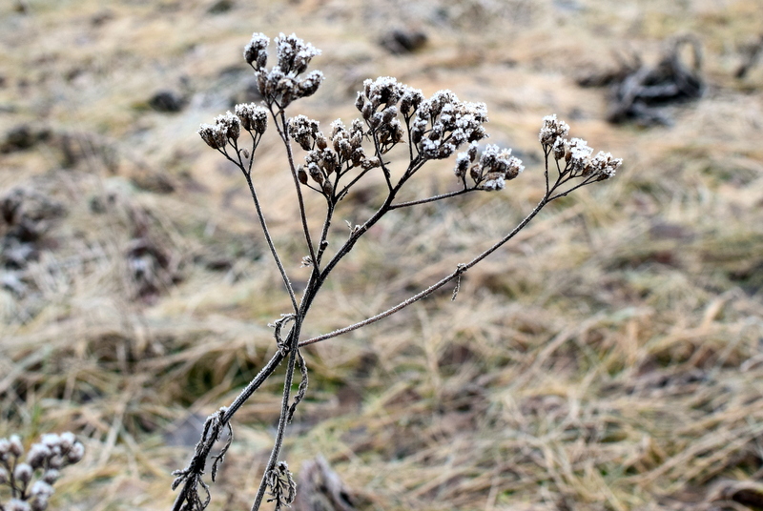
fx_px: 1114
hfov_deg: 37.8
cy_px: 256
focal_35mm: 52
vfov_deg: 25.8
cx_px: 382
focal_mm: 35
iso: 640
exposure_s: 1/60
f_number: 8
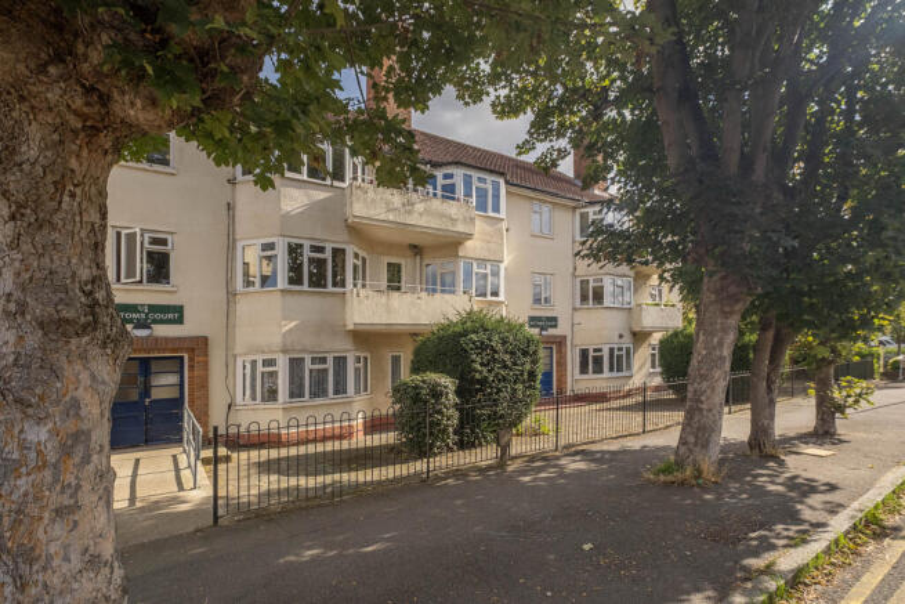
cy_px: 302
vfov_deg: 77.4
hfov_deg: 100.4
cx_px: 452
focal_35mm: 15
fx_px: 377
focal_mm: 10
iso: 320
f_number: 5.6
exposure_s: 1/1000
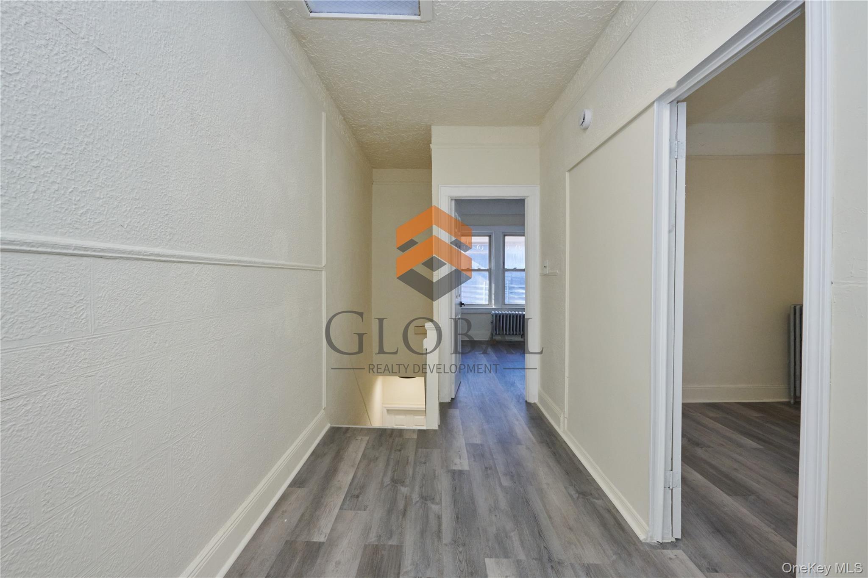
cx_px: 434
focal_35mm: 16
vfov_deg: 73.7
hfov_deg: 96.7
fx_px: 386
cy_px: 289
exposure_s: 1/60
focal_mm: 16
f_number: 16
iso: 1600
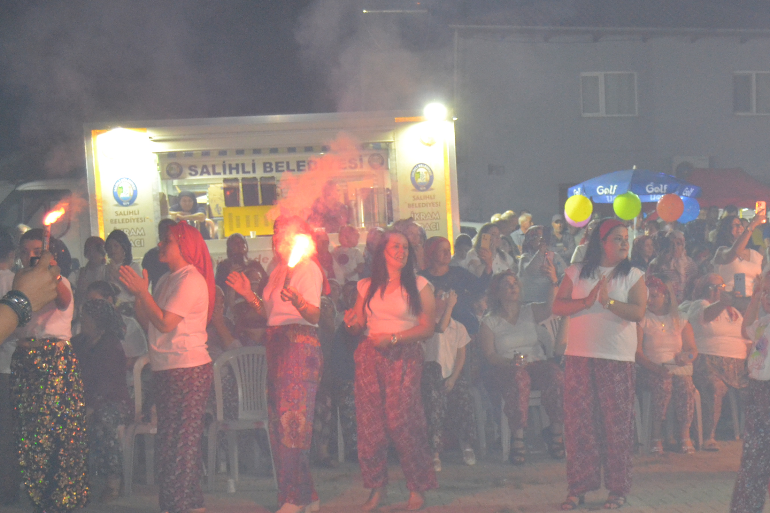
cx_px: 562
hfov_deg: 32.4
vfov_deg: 22.2
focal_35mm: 61
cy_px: 320
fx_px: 1305
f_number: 4
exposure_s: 1/60
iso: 2000
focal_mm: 26
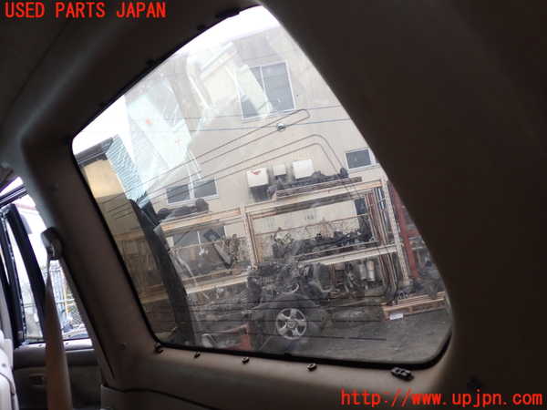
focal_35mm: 30
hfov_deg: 60.0
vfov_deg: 46.8
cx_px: 274
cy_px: 205
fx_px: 474
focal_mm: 5.4
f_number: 2.3
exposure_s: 1/60
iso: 160
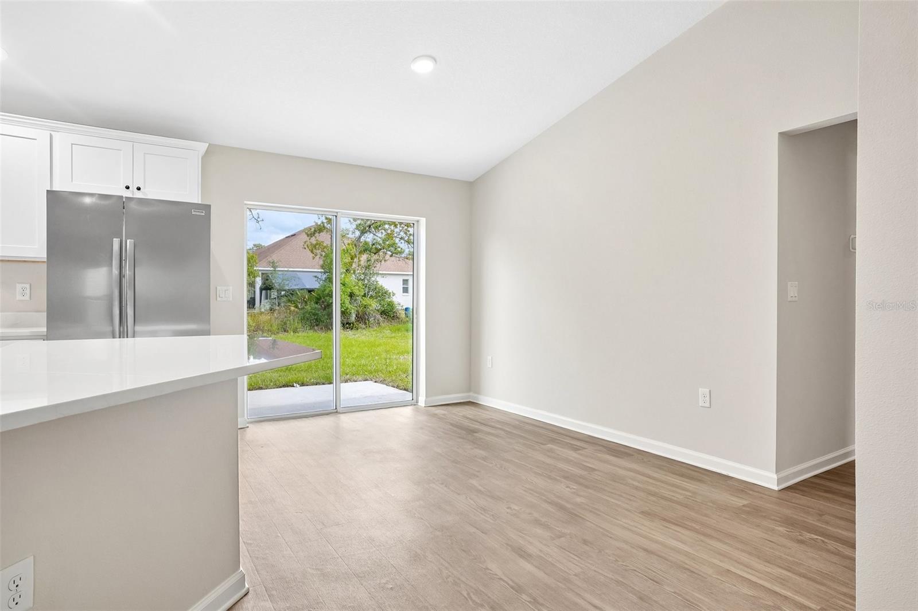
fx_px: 510
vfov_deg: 61.9
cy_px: 306
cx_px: 459
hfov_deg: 84.0
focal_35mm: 20
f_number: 8
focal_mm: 20
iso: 320
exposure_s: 1/30
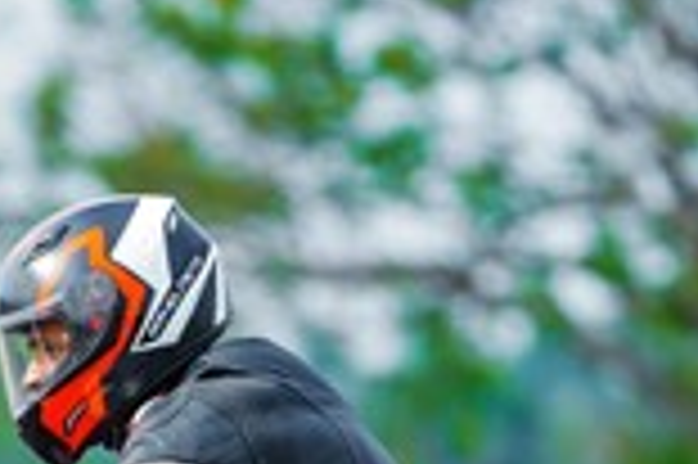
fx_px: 14972
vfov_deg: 1.8
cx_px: -36
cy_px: 797
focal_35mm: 773
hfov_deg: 2.7
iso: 200
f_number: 2.8
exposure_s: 1/1600
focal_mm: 200
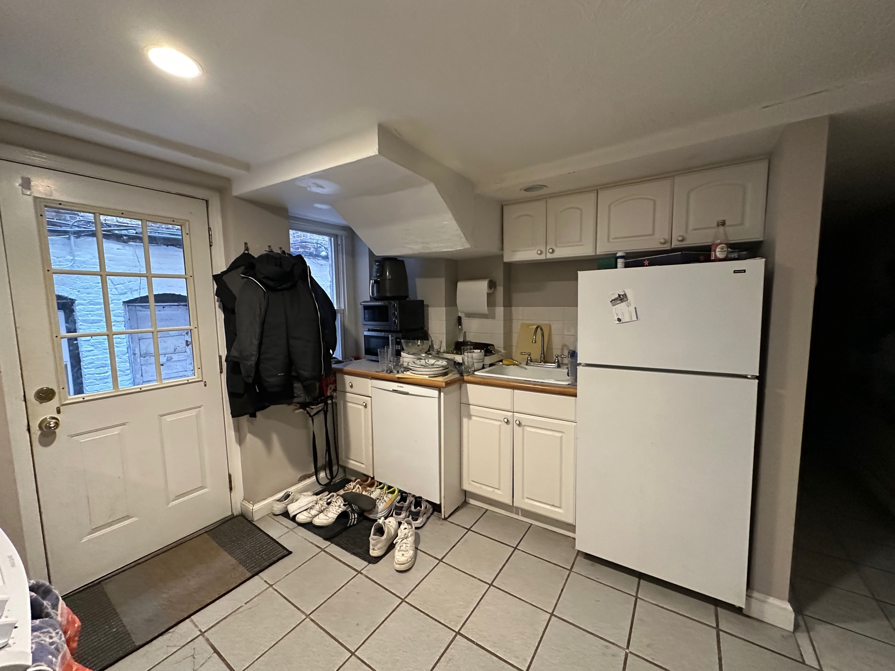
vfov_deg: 85.7
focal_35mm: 14
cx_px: 448
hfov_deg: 102.1
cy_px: 336
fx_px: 362
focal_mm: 2.22
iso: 800
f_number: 2.2
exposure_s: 1/60
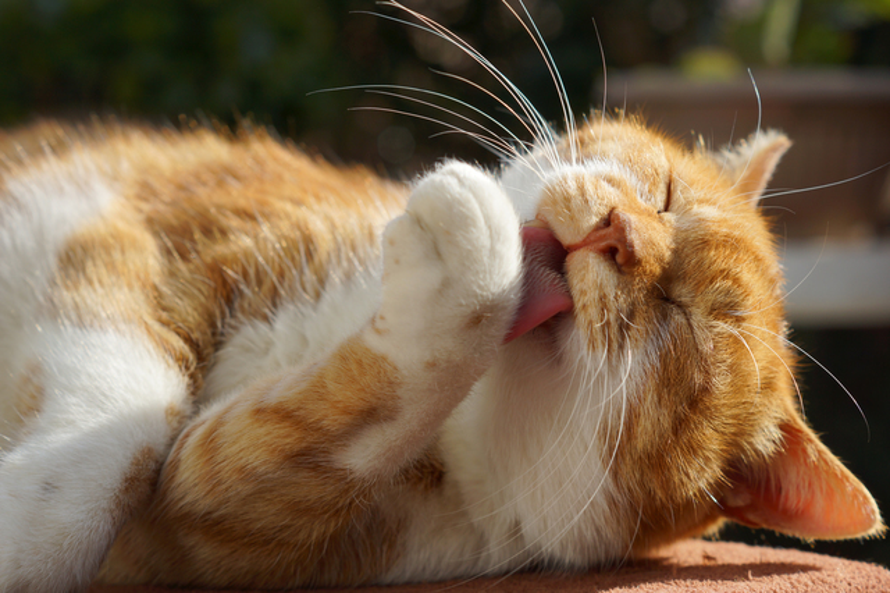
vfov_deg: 18.2
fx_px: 1853
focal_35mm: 75
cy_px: 296
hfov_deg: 27.0
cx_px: 445
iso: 100
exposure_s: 1/500
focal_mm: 50
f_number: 4.5
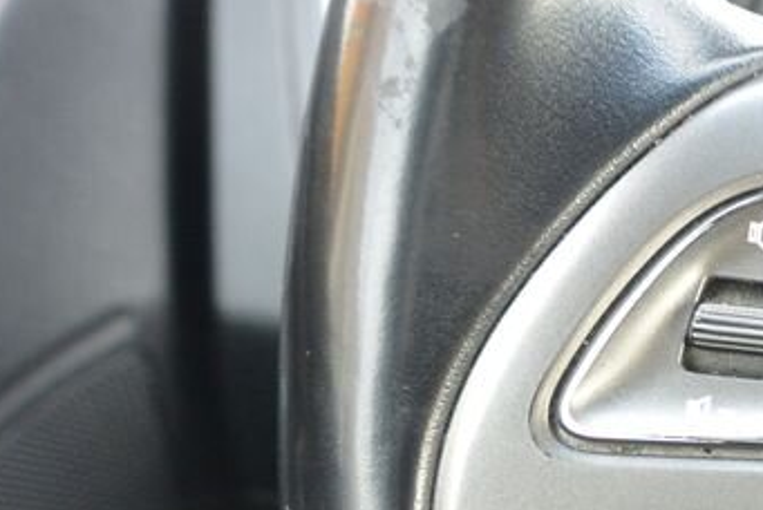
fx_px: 1718
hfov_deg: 22.2
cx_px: 1023
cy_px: 686
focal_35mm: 81
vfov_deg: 15.9
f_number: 3.5
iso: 400
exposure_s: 1/80
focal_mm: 10
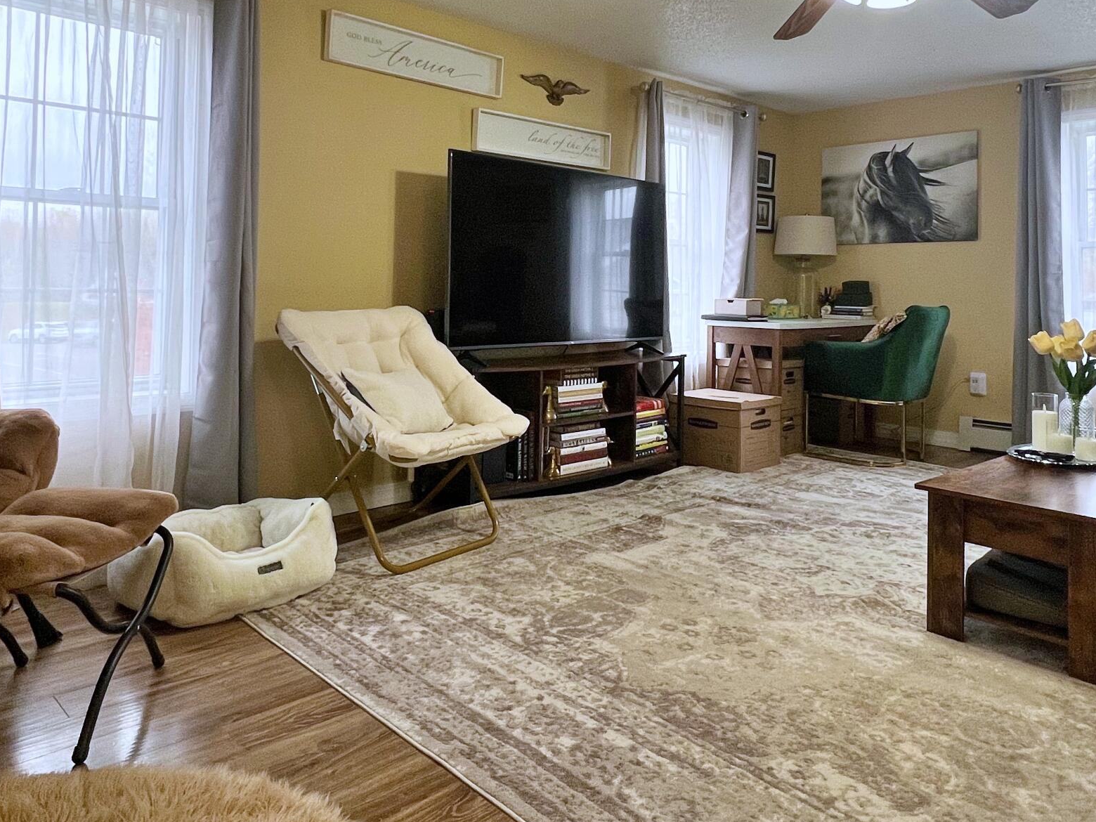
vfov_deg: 53.8
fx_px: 792
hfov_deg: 69.4
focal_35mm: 25
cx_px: 566
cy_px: 277
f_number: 1.8
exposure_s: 1/120
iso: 125
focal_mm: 1.57
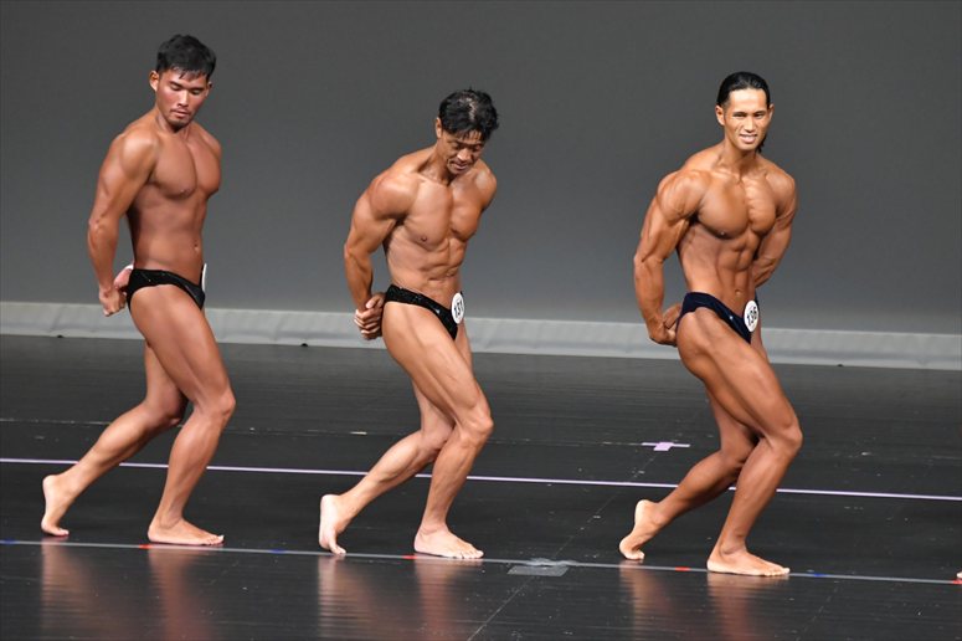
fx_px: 9215
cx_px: 481
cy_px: 320
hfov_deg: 6.0
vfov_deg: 4.0
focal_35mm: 345
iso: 5000
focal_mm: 230
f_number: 5.6
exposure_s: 1/400
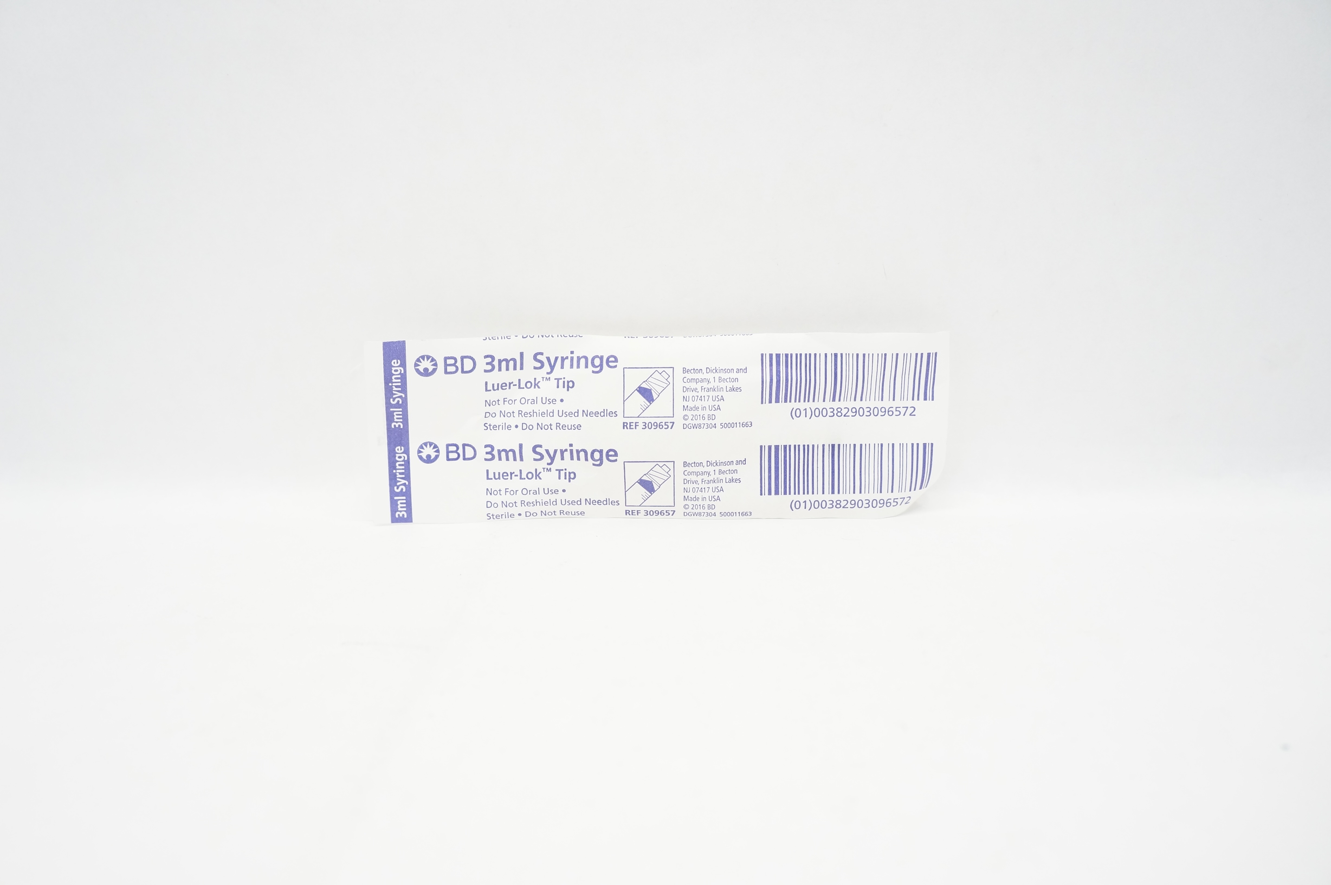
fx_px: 997
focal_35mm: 27
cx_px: 666
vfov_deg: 47.8
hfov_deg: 67.4
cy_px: 442
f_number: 5
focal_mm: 18
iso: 800
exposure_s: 1/80
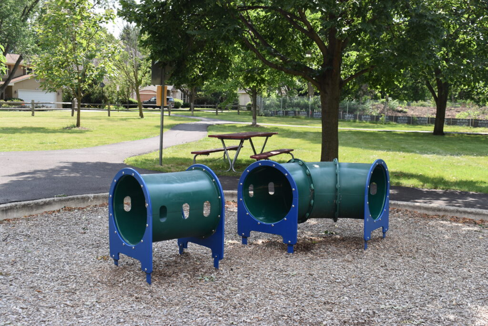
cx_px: 244
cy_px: 163
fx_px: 569
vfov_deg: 31.9
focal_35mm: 42
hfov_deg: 46.4
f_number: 8
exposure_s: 1/250
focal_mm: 28
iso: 250
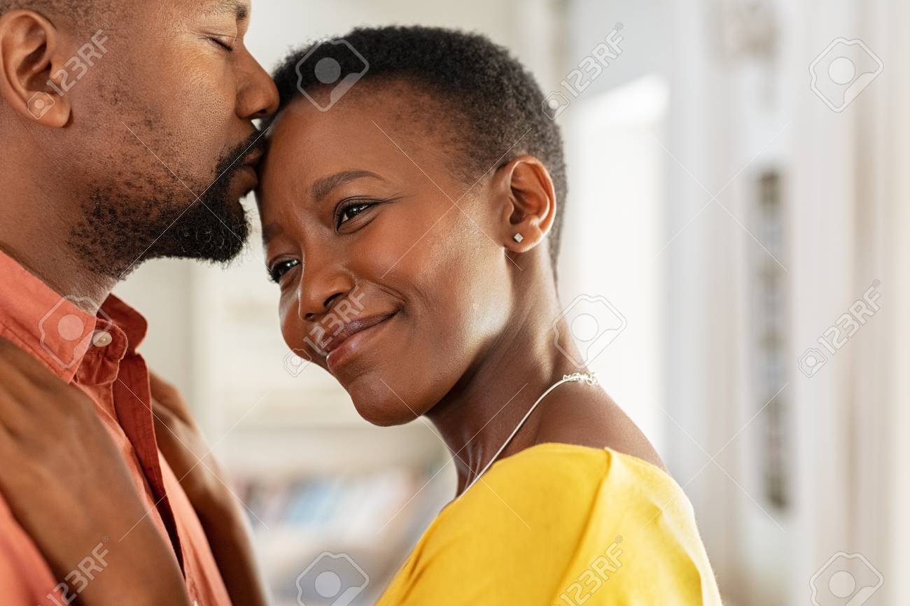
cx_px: 455
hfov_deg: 33.4
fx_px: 1516
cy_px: 303
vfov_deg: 22.6
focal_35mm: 60
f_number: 2.5
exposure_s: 1/160
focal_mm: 50
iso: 800
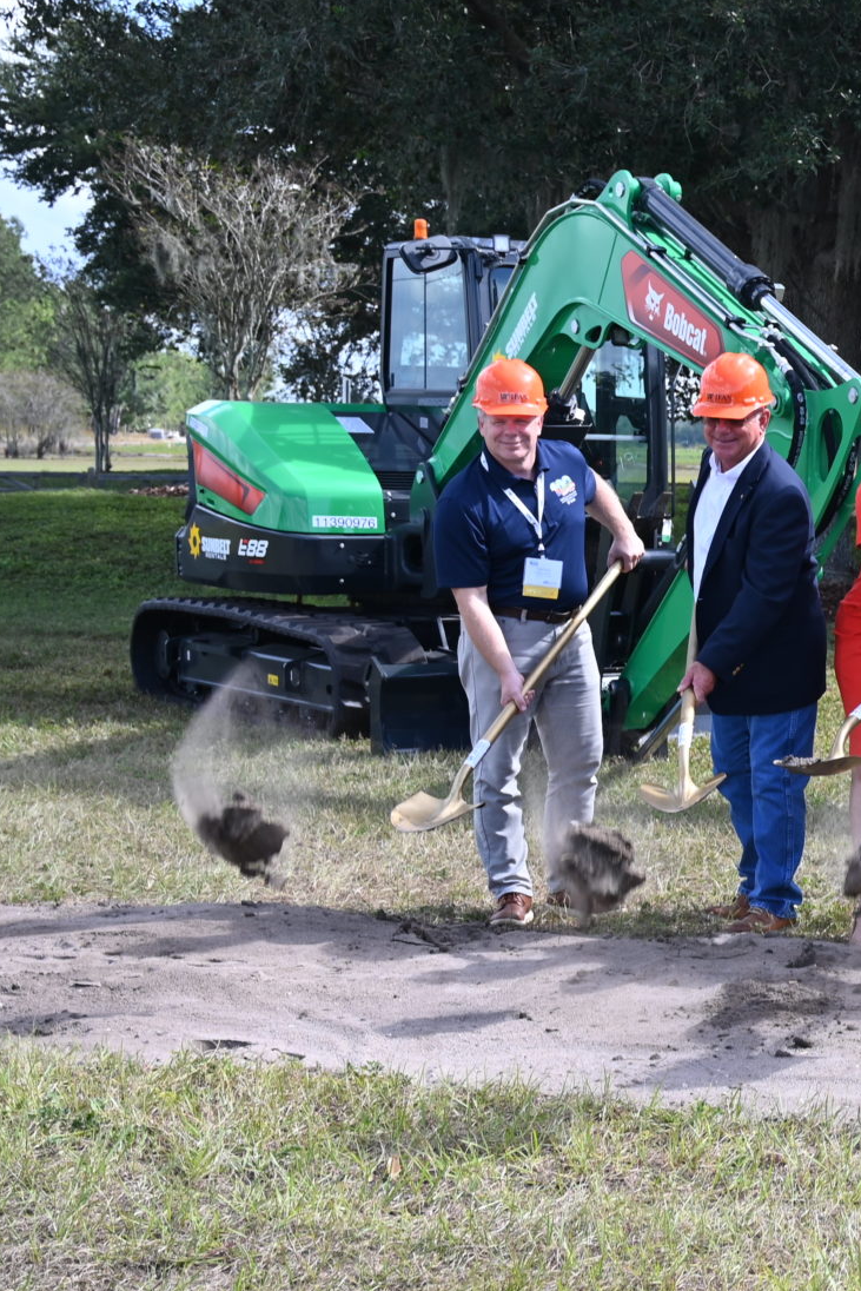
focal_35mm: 77
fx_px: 2761
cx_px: 1429
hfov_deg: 15.7
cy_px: 696
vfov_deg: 26.3
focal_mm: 33
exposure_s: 1/250
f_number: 5.6
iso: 125
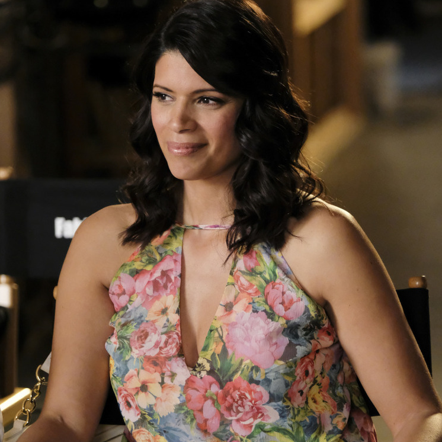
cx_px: 227
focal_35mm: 212
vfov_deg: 8.3
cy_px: 292
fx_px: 3063
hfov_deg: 8.3
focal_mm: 106
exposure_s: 1/125
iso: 6400
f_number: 2.8
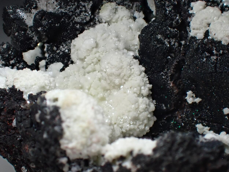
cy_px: 86
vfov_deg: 14.8
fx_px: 662
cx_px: 114
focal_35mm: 100
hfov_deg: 19.6
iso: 500
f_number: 6.3
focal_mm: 18
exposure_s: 1/400
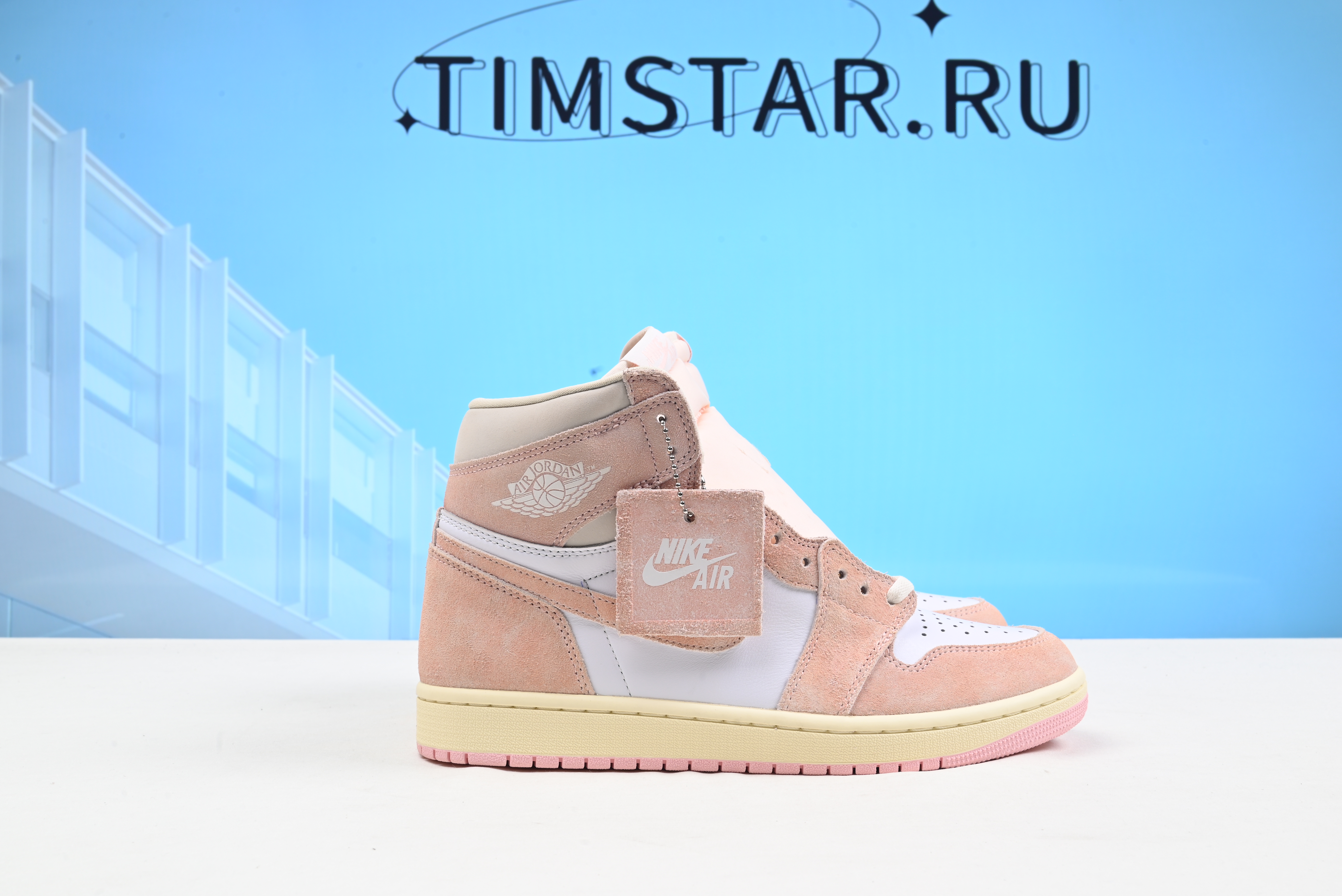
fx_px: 1454
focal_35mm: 39
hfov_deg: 49.5
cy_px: 448
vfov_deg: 34.2
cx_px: 671
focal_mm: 39
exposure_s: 1/2
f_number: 16
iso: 100
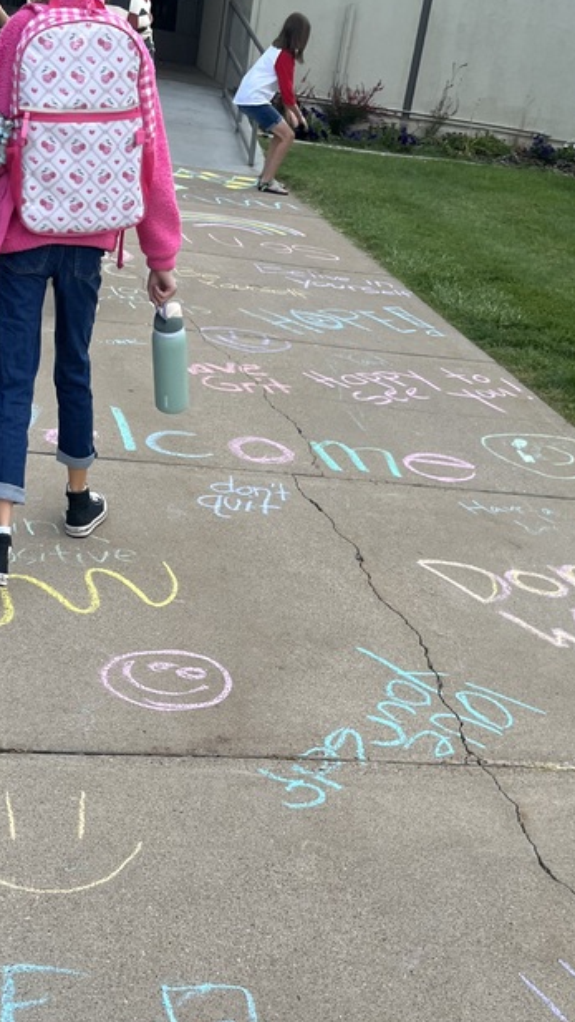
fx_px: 1274
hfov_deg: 25.4
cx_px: 255
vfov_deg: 43.0
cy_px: 694
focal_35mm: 47
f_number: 1.6
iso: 40
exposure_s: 1/214
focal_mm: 5.1
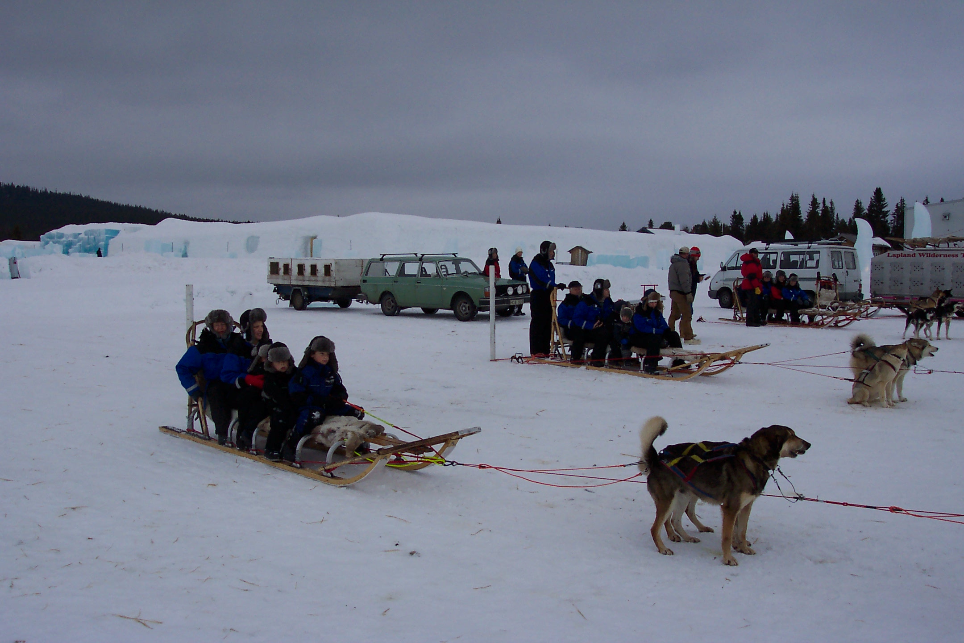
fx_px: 1017
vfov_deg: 35.1
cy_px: 322
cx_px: 482
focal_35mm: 38
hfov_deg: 50.7
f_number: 4.8
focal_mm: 8
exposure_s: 1/500
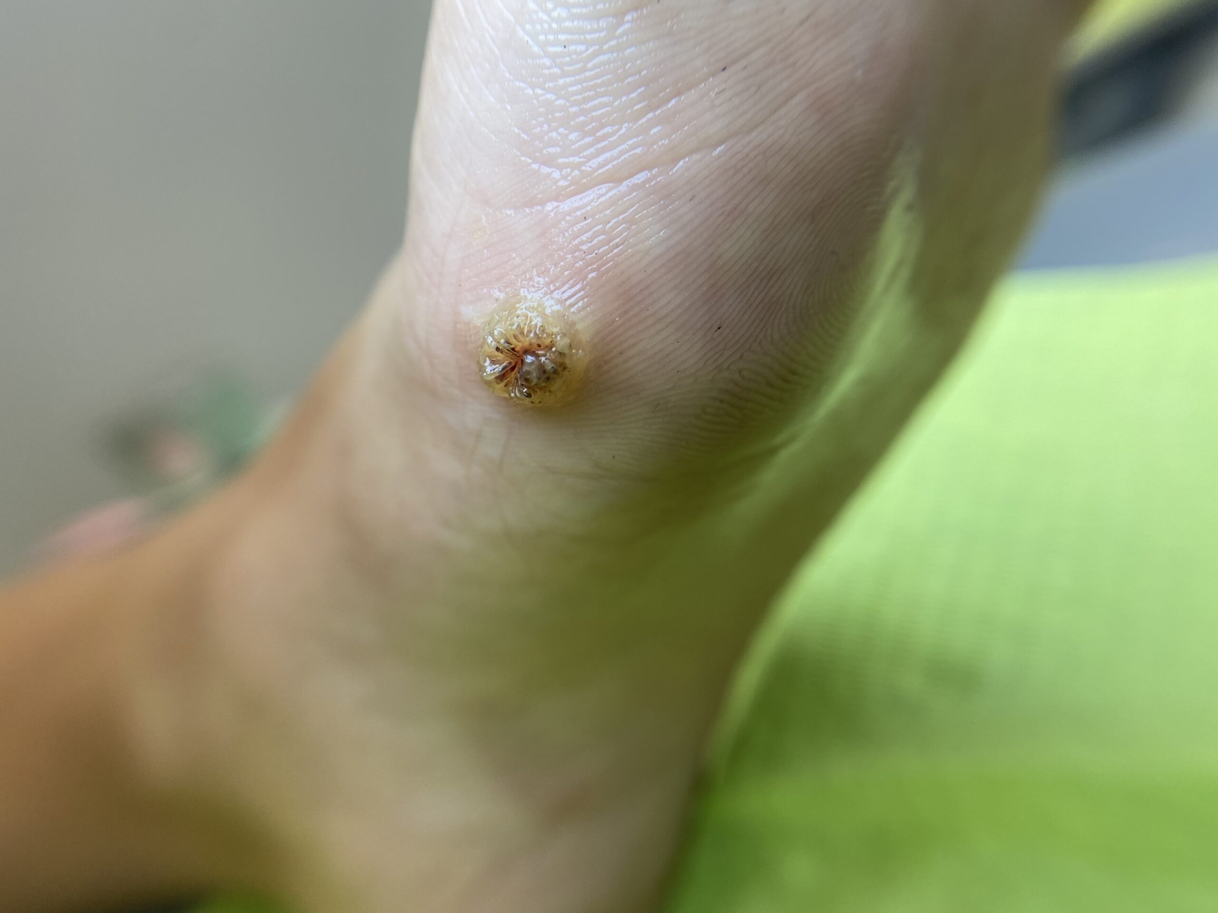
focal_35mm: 26
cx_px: 609
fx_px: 915
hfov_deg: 67.3
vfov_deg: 53.1
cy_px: 456
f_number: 1.8
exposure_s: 1/122
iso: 64
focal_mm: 4.25
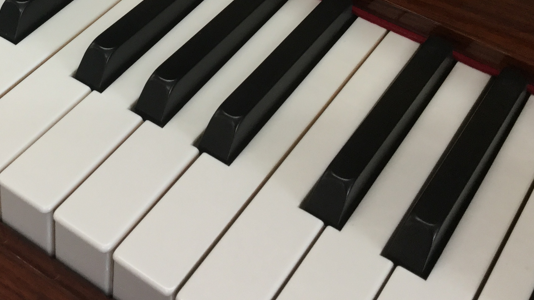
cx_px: 142
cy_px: -55
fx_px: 920
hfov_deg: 31.8
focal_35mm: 65
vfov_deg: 17.7
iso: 64
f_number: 2.4
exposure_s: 1/33
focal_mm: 3.3
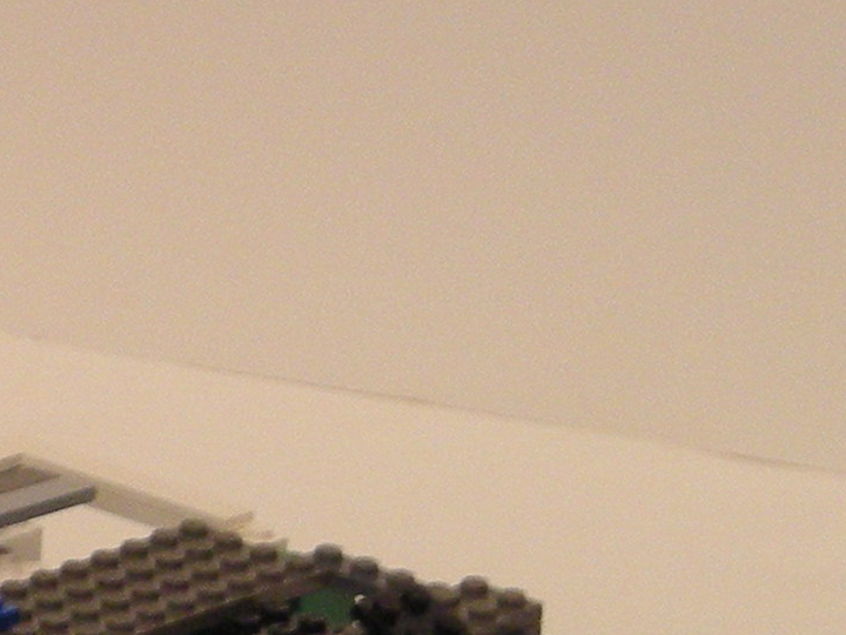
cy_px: 487
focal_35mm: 301
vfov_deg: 4.9
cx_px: -616
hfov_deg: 6.5
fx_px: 7356
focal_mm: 12.7
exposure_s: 1/12.2
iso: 200
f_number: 4.2
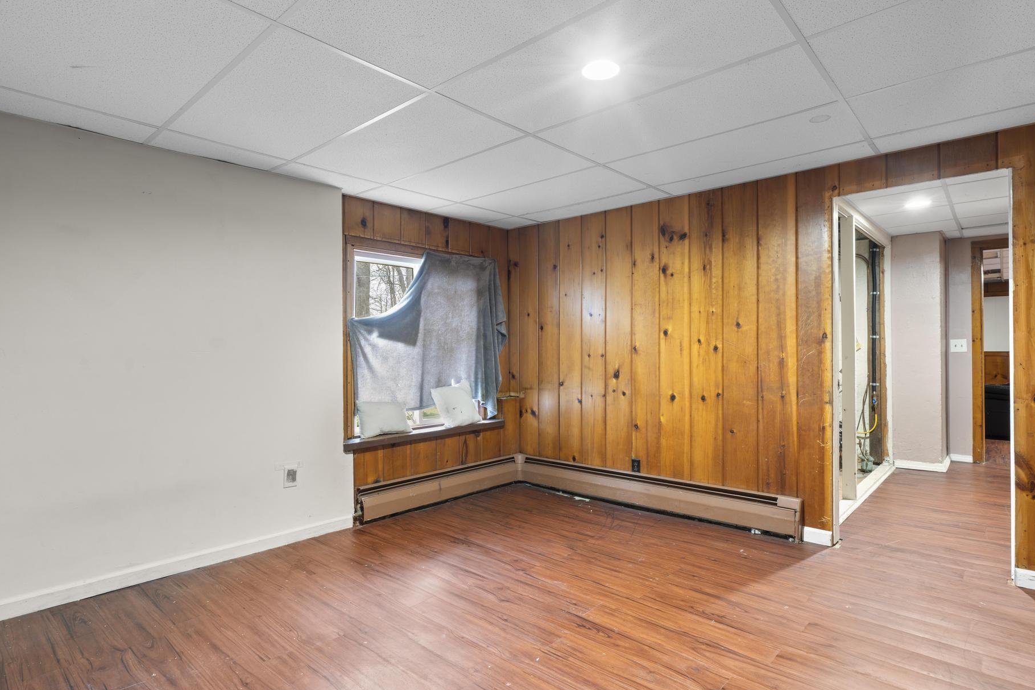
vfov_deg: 67.4
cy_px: 356
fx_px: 517
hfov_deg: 90.0
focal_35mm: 18
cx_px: 524
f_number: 9
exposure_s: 10
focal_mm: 16
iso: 200
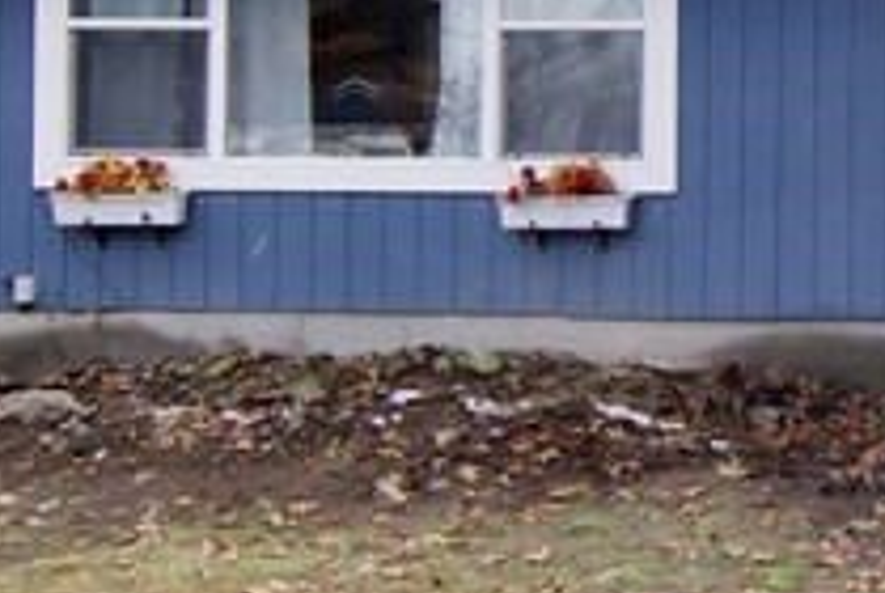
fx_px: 2350
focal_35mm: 95
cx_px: 1118
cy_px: 74
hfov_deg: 19.8
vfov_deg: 14.3
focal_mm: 13
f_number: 8
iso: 320
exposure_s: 1/125
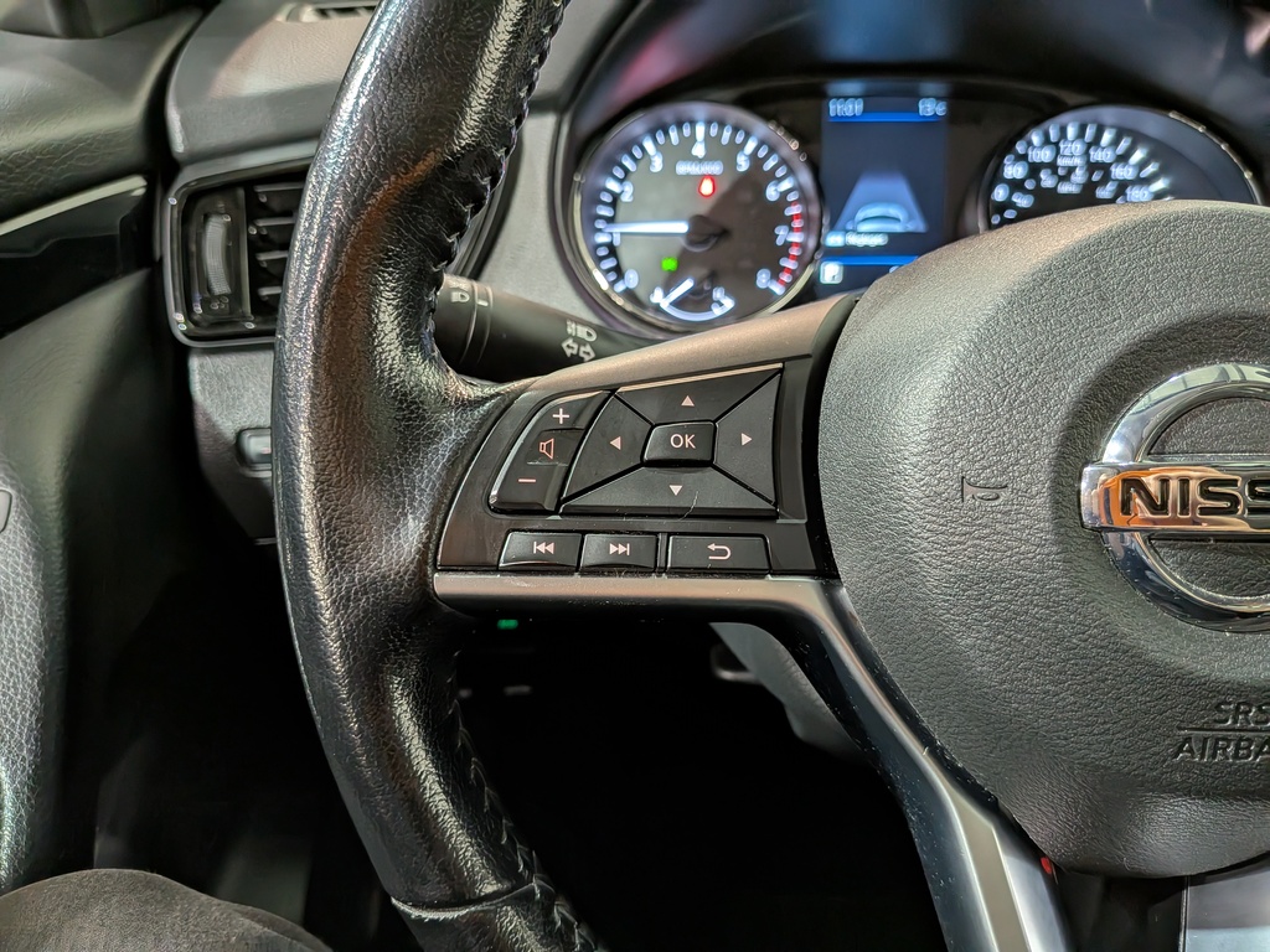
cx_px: 635
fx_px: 881
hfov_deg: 71.6
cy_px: 476
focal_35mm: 24
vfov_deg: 56.8
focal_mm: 4.53
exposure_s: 1/60
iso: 451
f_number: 1.7
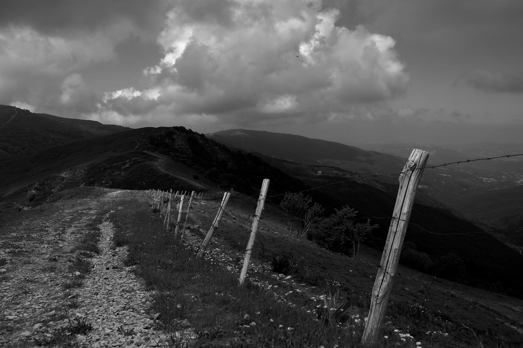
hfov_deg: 54.4
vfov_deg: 37.9
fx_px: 508
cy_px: 174
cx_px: 262
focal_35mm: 35
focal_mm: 23
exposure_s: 1/500
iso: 200
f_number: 8
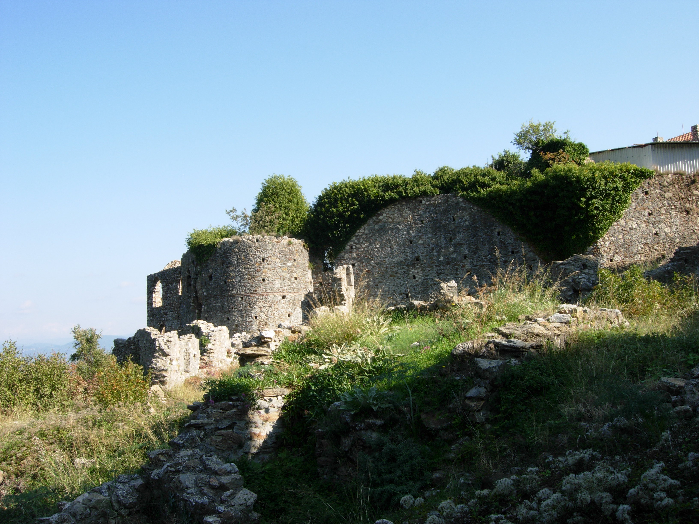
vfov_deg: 39.7
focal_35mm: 36
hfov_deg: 51.4
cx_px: 350
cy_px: 262
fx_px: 727
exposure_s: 1/186
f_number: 5.4
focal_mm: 7.5
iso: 50
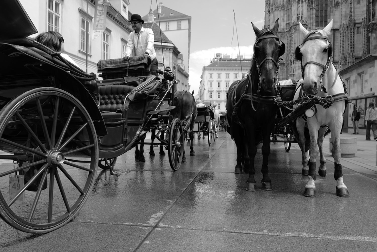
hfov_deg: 65.5
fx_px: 293
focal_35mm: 28
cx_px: 188
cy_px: 126
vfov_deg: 46.4
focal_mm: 28
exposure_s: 1/640
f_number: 4.5
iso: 200
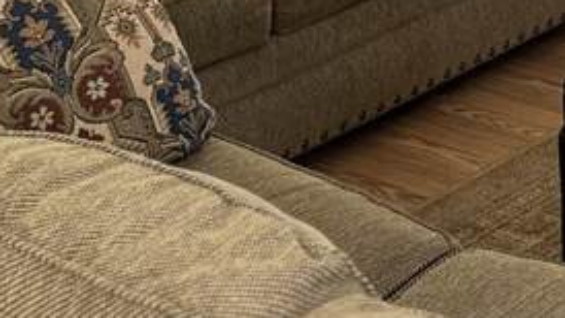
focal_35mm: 122
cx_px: 575
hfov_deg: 17.2
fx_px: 1827
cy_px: -252
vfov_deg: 9.5
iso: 320
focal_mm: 6.86
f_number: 1.78
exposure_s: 1/60
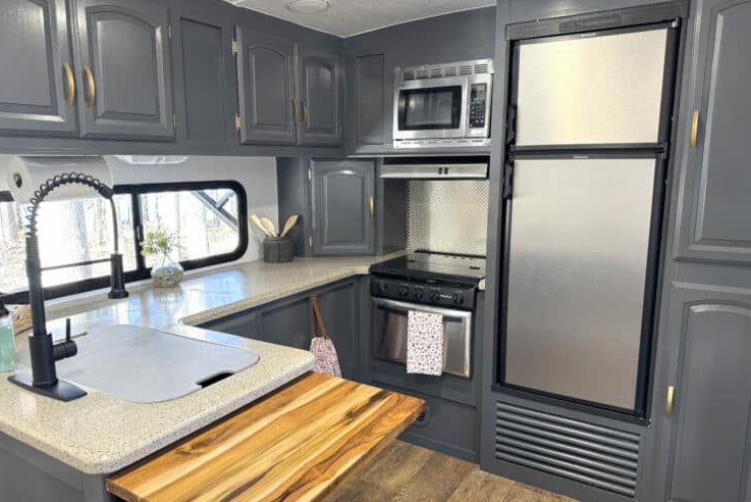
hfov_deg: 69.3
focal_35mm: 26
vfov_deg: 49.6
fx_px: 543
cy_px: 260
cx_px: 362
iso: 200
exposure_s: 1/78
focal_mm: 6.86
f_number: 1.78
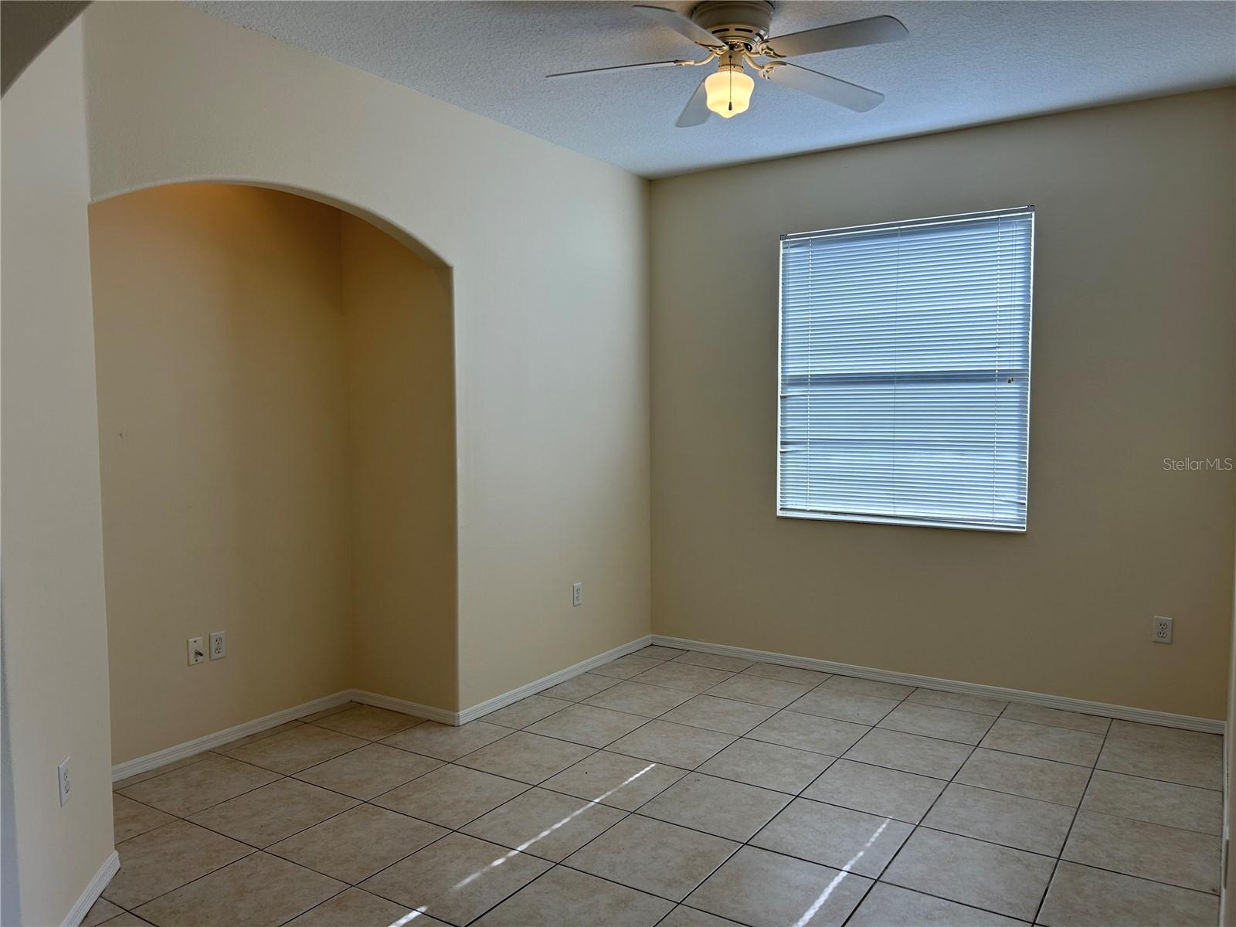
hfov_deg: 67.3
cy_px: 464
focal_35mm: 26
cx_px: 618
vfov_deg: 53.1
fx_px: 928
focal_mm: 5.7
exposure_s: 1/147
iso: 40
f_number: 1.5
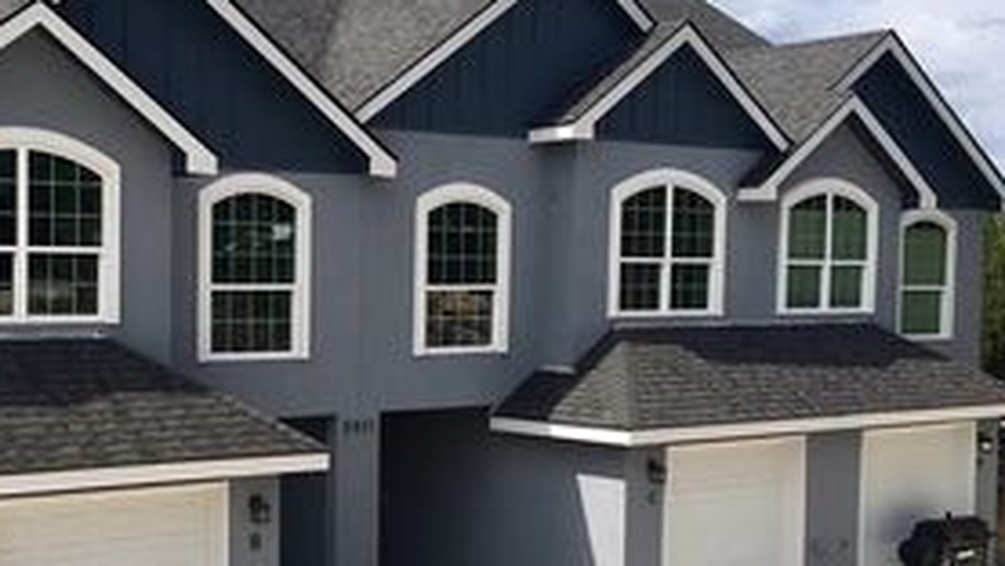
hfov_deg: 35.1
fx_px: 1519
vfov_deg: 21.0
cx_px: 163
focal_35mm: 57
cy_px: 376
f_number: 2.2
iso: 25
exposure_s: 1/2653
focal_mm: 4.15
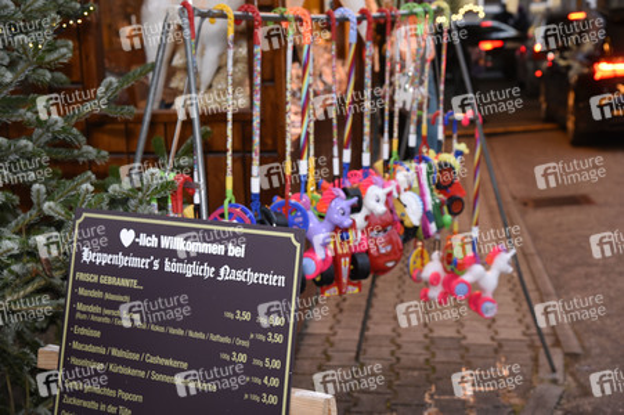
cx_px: 312
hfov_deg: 31.0
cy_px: 208
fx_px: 1126
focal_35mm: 65
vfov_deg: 20.9
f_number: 6.3
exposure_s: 1/160
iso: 1600
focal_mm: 65
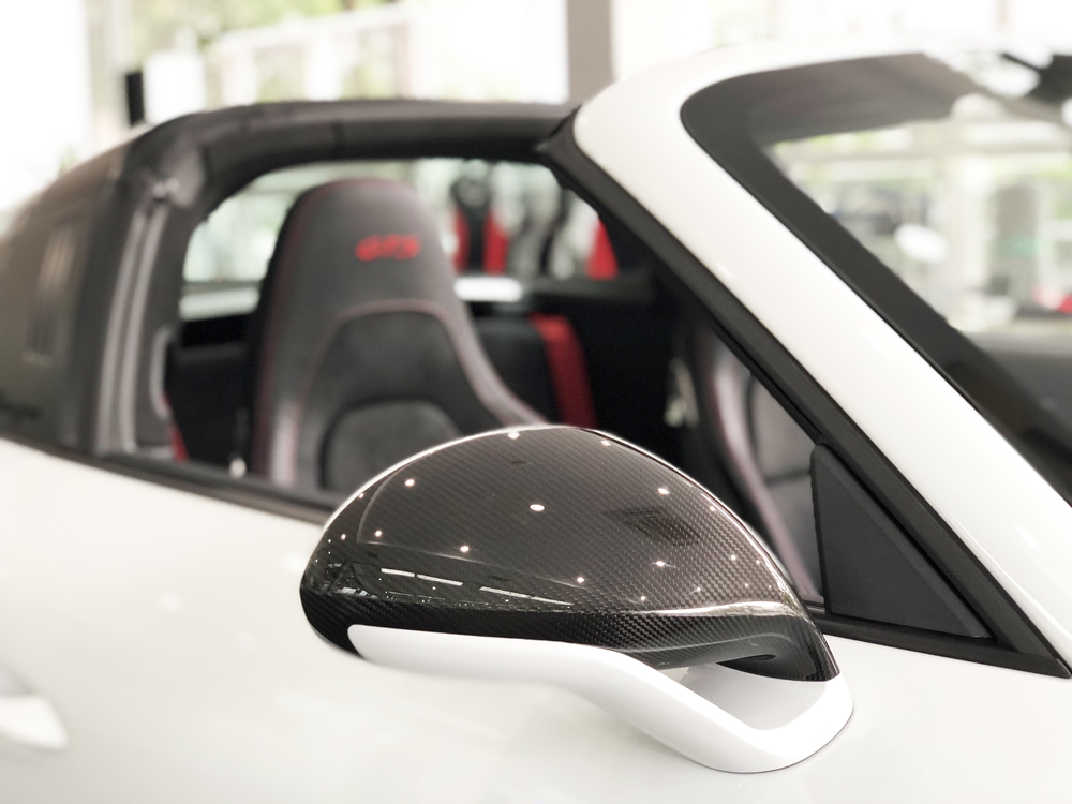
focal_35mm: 52
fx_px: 1610
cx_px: 536
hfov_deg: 36.8
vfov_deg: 28.0
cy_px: 402
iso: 100
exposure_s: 1/33
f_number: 2.4
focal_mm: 6
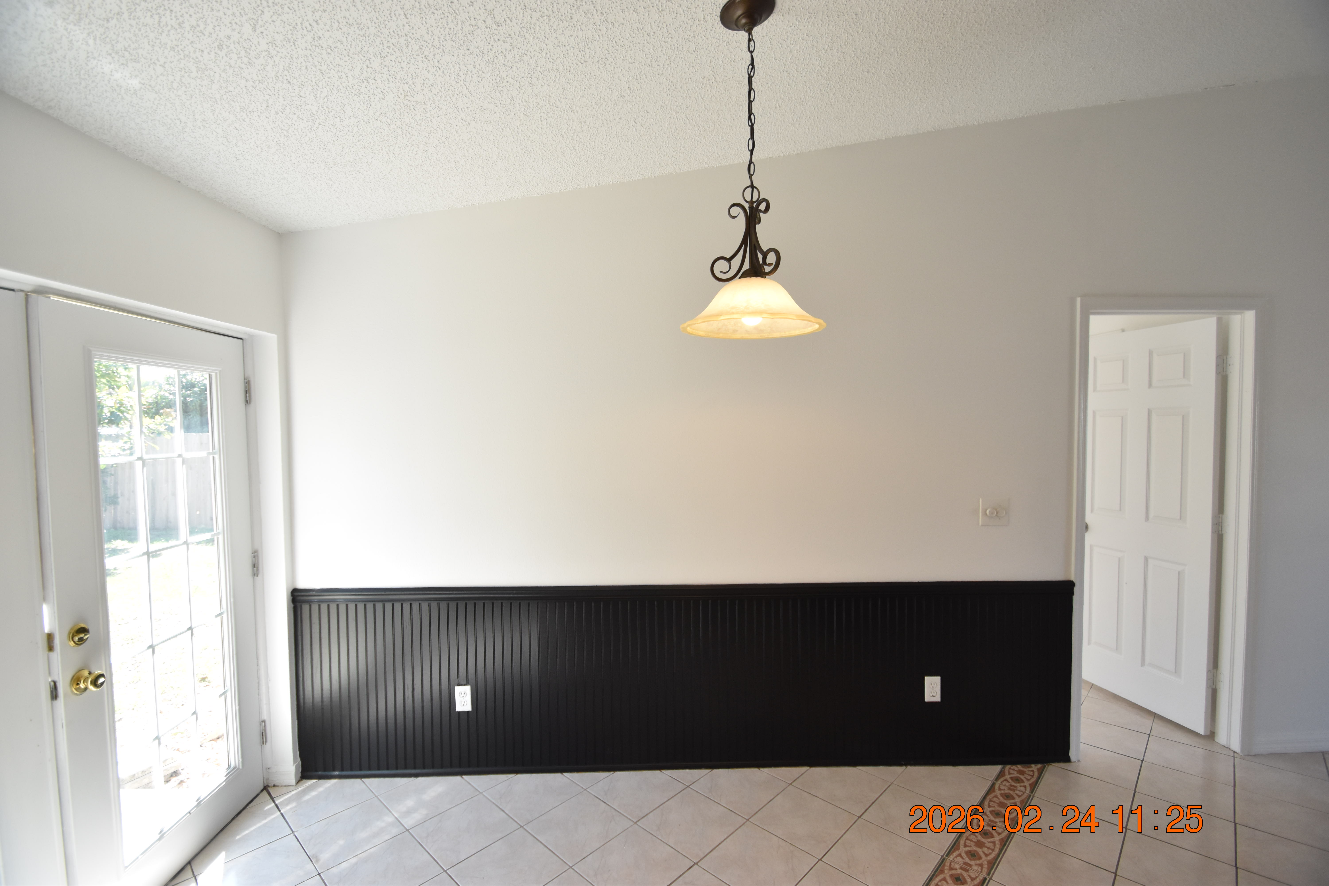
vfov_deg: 77.3
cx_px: 664
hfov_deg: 100.4
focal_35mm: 15
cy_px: 443
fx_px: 554
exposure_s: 1/350
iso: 800
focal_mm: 10
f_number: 3.5
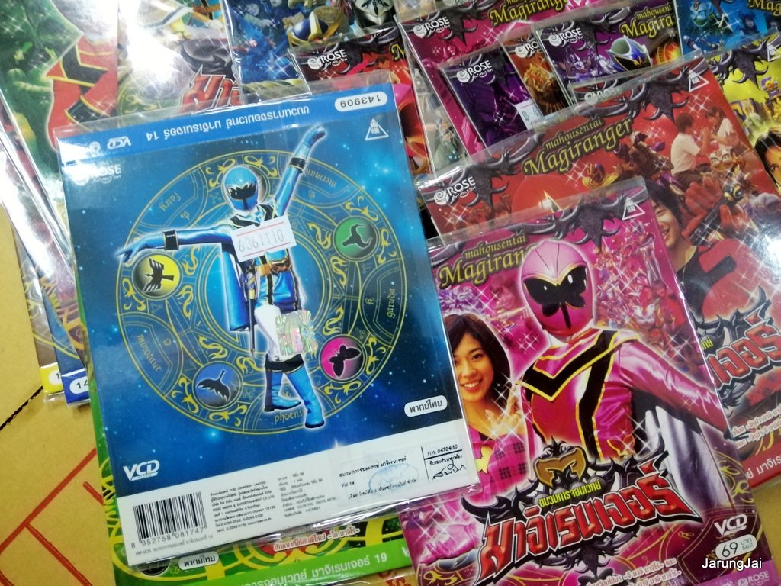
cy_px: 293
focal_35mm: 26
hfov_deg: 67.3
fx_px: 587
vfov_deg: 53.1
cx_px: 390
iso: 640
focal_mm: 3.81
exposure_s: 1/20
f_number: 2.2
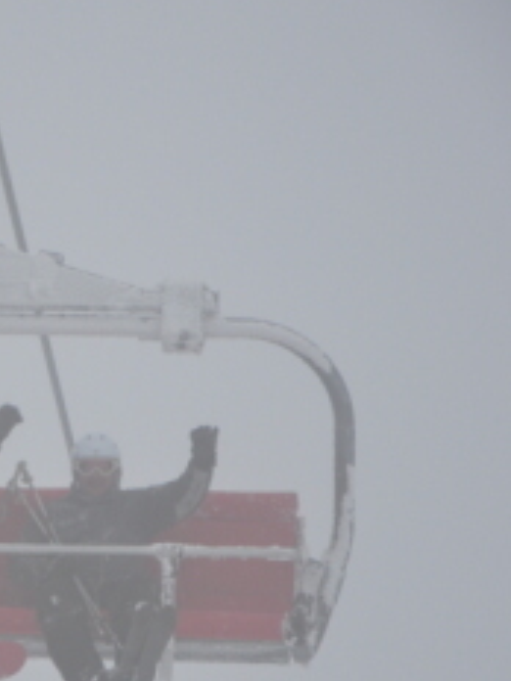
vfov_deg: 6.3
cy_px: 424
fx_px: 6161
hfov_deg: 4.7
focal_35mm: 313
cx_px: -35
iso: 200
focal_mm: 105
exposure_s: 1/500
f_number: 5.6
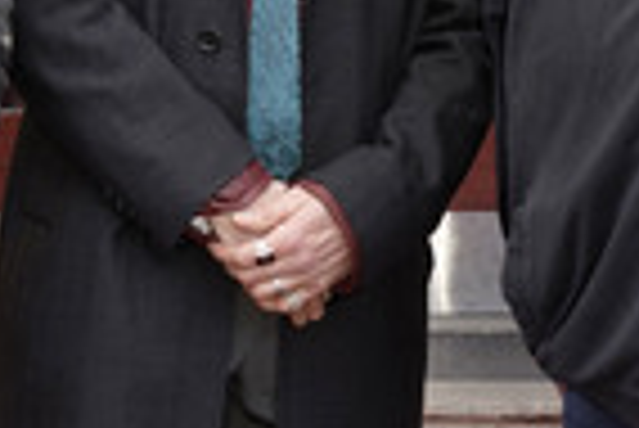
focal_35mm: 133
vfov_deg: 10.1
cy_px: -158
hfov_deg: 15.4
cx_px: 286
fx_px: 2363
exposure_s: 1/200
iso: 320
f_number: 5.6
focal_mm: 42
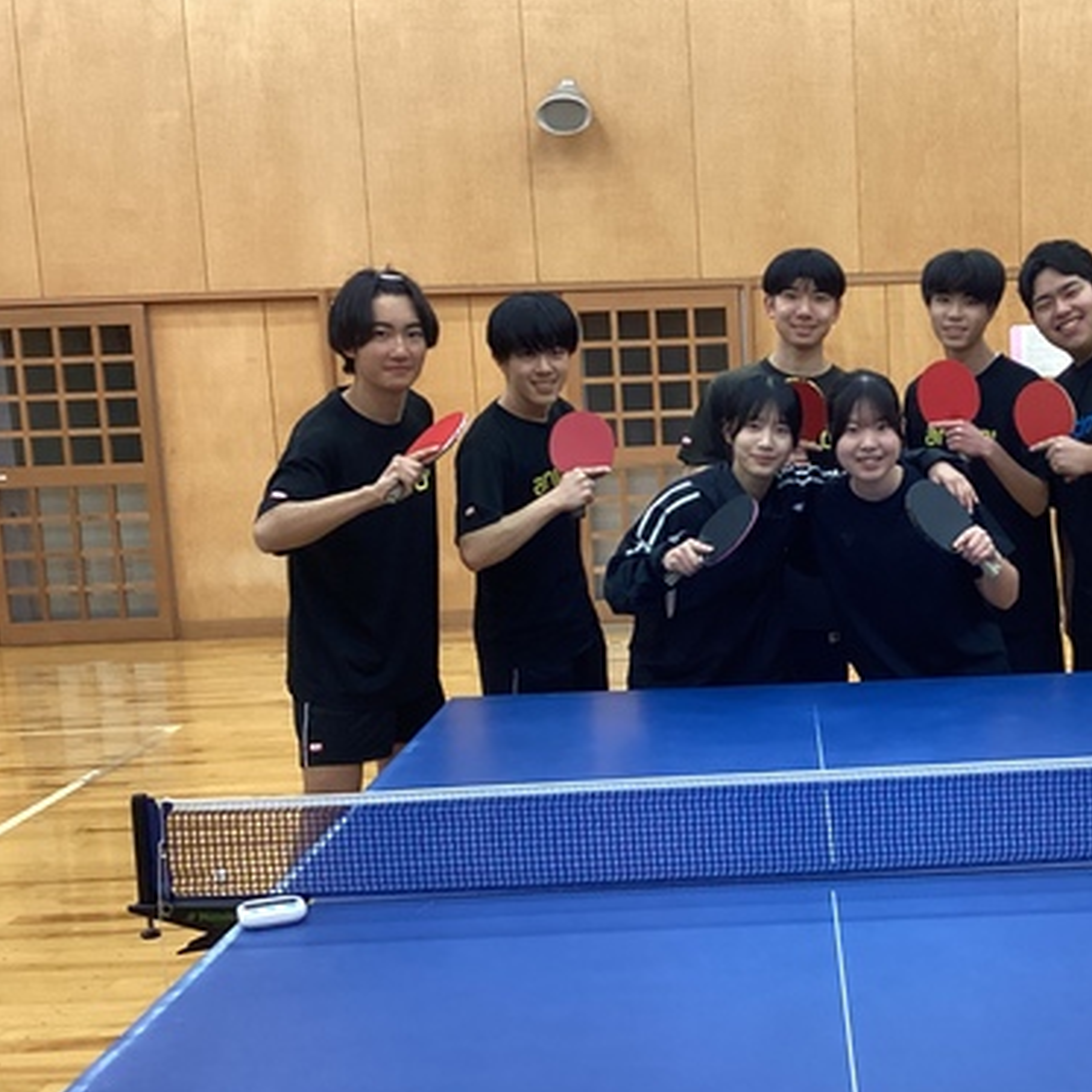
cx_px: 840
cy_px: 618
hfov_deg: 35.1
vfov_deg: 36.0
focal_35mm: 47
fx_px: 1677
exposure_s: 1/50
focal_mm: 3.3
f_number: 2.4
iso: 200
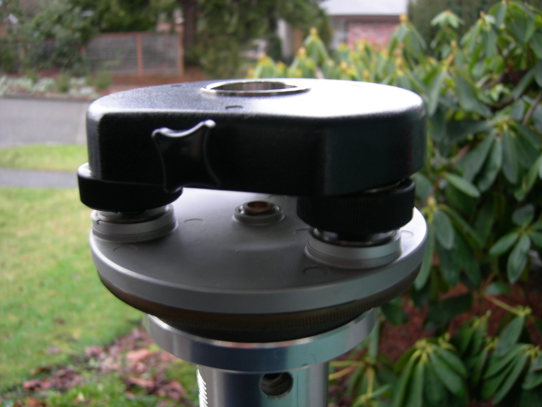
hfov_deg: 51.4
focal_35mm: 36
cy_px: 204
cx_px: 271
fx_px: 564
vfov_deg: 39.7
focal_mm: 7.5
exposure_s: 1/3.9
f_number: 2.7
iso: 82
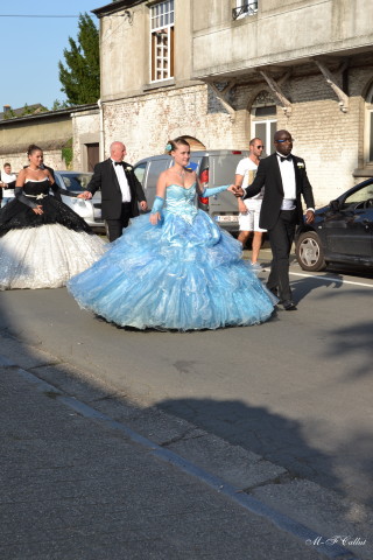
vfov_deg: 35.1
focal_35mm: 57
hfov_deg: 23.8
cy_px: 280
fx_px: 886
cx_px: 186
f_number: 8
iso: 100
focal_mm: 38
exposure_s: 1/200
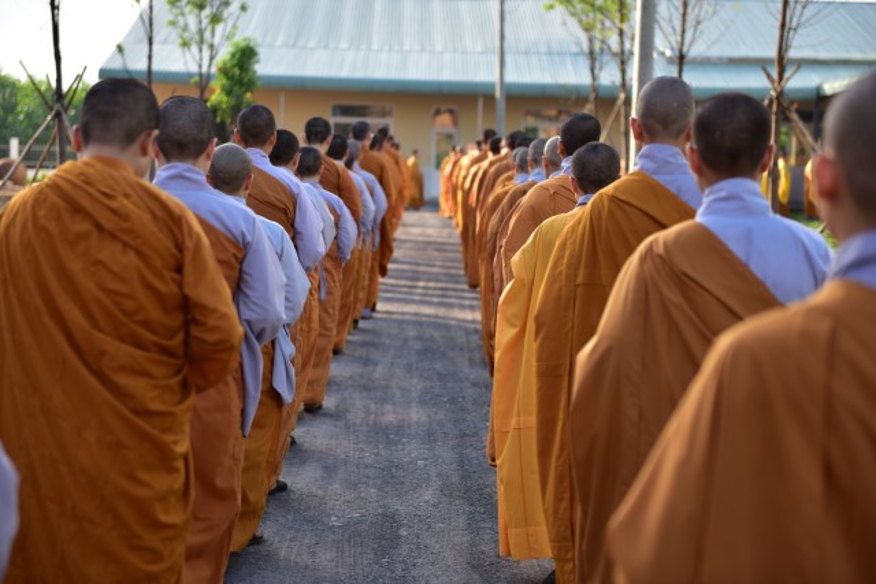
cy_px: 292
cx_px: 438
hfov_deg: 28.8
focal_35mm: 70
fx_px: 1704
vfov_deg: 19.5
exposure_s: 1/320
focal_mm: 70
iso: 100
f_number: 2.8
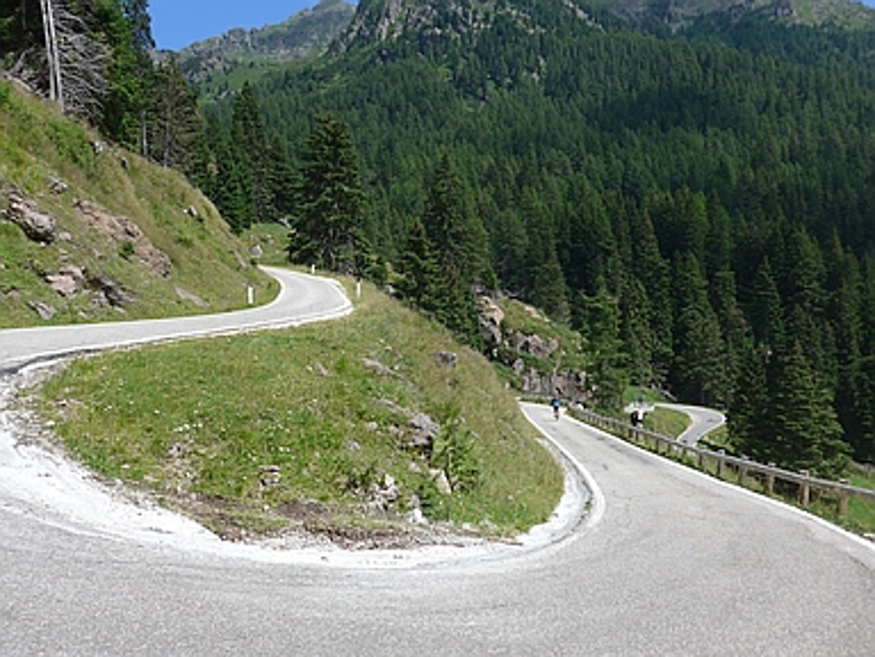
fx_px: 733
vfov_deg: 48.2
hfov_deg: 61.7
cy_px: 328
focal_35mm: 29
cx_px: 438
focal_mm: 6
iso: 80
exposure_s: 1/1300
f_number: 2.8
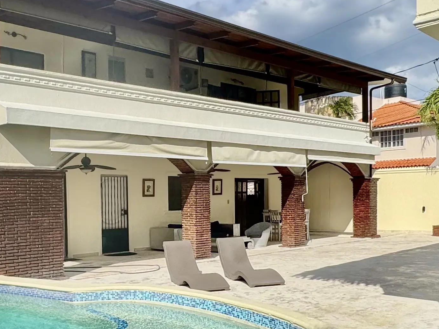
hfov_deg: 45.3
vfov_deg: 34.9
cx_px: 157
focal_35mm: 41
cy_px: 213
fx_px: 520
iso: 40
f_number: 2.2
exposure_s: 1/3906
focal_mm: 2.22
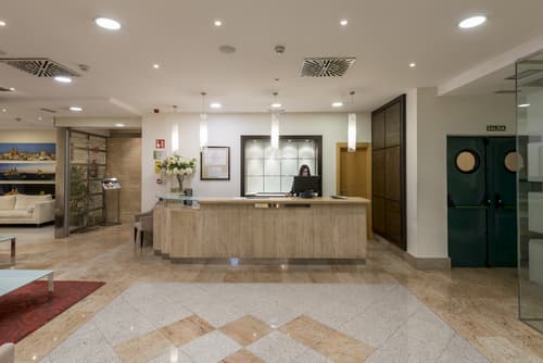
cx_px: 272
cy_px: 182
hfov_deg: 86.9
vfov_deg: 64.6
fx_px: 287
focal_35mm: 19
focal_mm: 19
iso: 100
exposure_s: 1/2
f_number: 9
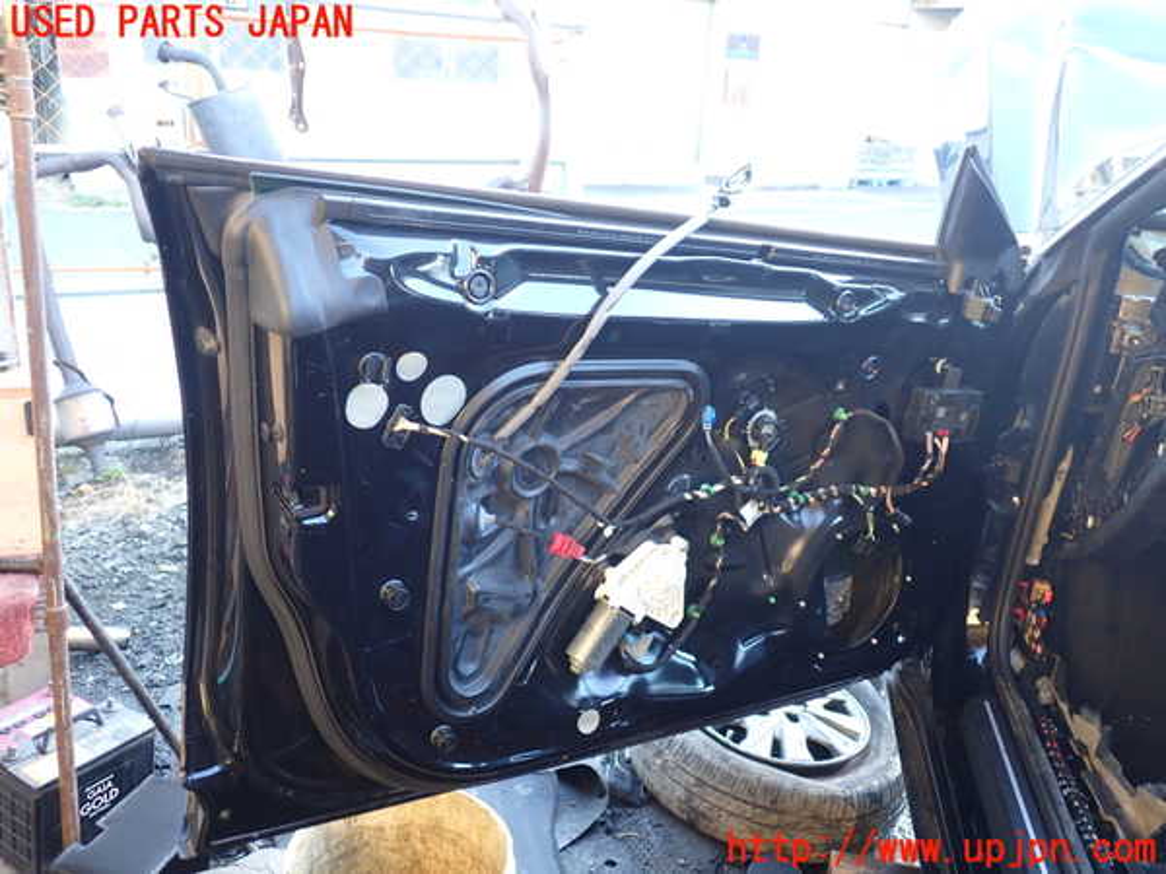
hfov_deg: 60.0
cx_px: 583
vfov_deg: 46.8
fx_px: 1011
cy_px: 437
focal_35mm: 30
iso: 200
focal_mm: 5.4
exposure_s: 1/40
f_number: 2.3
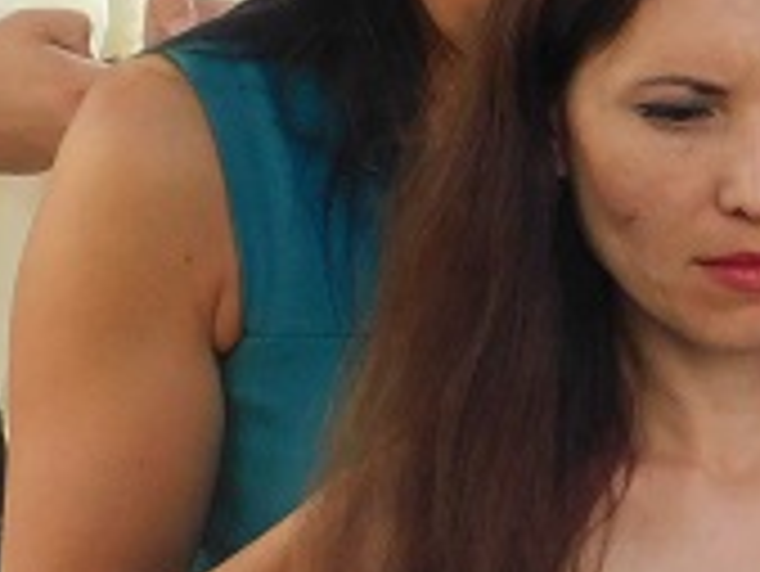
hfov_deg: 3.2
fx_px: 13446
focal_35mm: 612
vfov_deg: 2.4
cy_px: 372
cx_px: 225
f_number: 5.1
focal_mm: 26.3
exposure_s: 1/250
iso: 400
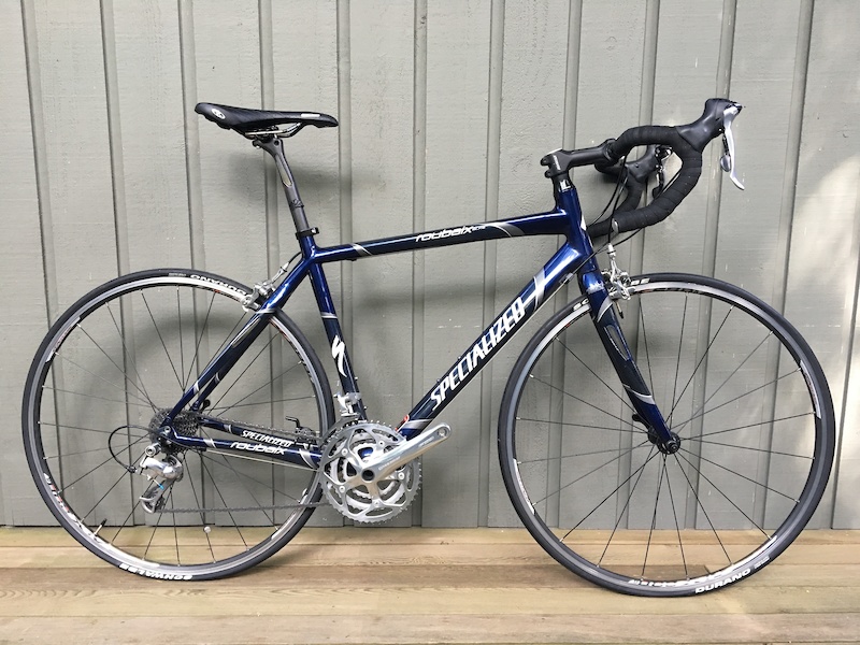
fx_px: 720
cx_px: 430
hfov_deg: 61.7
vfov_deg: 48.2
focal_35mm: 29
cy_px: 322
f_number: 2.2
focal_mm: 4.15
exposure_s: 1/30
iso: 40
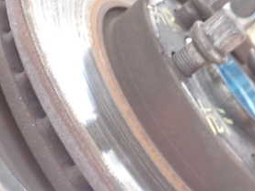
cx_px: 128
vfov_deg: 22.0
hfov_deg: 29.8
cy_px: 178
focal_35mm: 65
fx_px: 479
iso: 400
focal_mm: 5.4
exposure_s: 1/30
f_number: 2.3
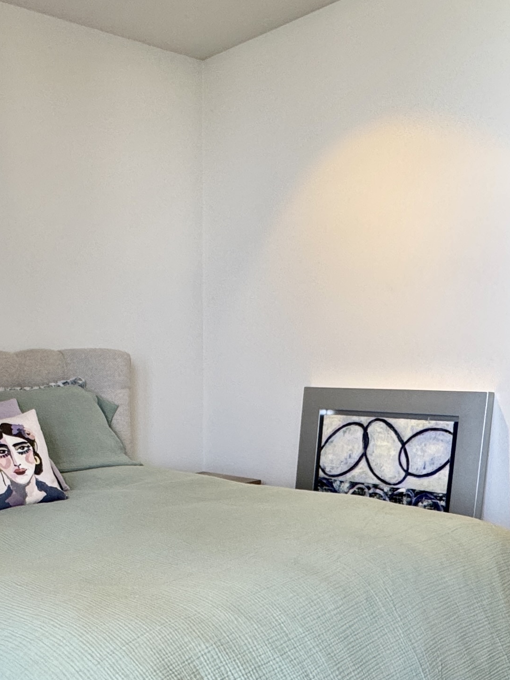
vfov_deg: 46.7
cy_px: 477
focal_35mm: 39
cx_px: 77
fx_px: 766
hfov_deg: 35.2
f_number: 2.2
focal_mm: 2.22
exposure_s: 1/120
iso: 200
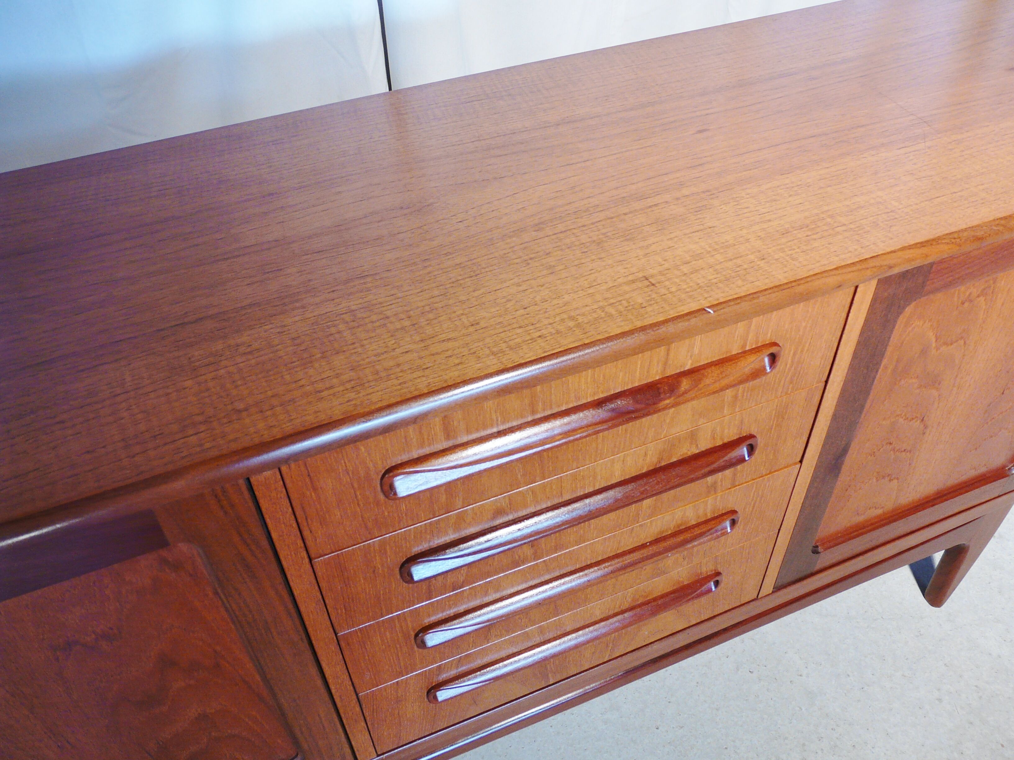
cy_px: 380
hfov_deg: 63.4
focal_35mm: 28
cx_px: 507
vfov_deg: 49.7
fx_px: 820
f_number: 2.8
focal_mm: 4.6
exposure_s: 1/30
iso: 100
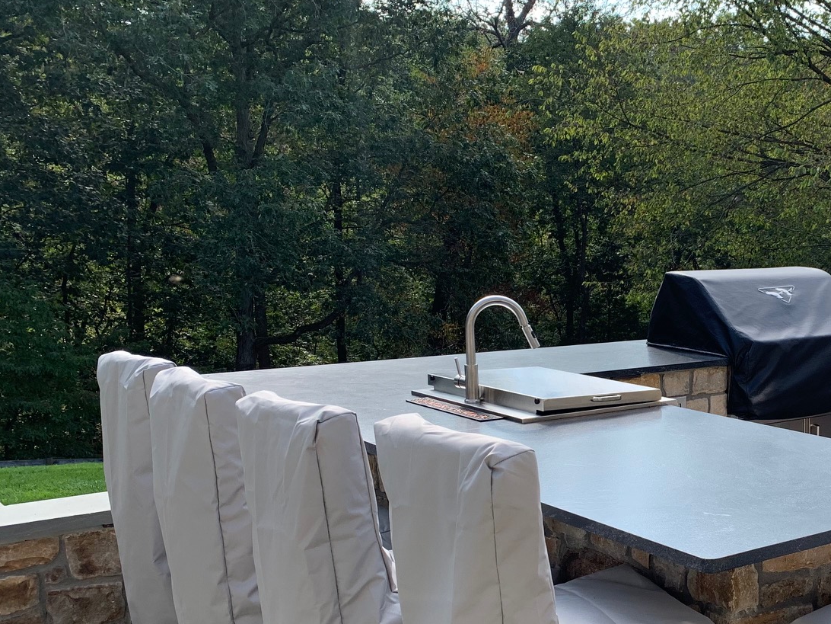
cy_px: 409
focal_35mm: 48
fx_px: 1152
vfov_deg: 30.1
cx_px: 752
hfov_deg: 37.1
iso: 25
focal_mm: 4.25
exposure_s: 1/597
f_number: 1.8
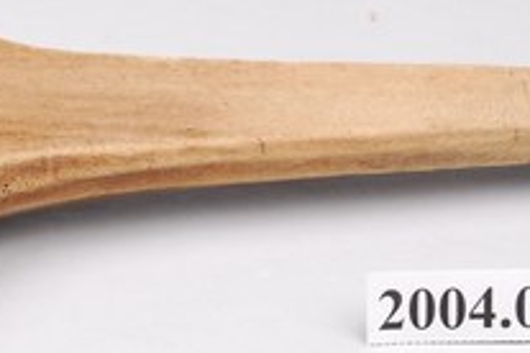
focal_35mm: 186
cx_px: 105
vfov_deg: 7.4
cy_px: 92
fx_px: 2738
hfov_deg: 11.0
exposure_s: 1/125
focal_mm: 40
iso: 100
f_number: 11
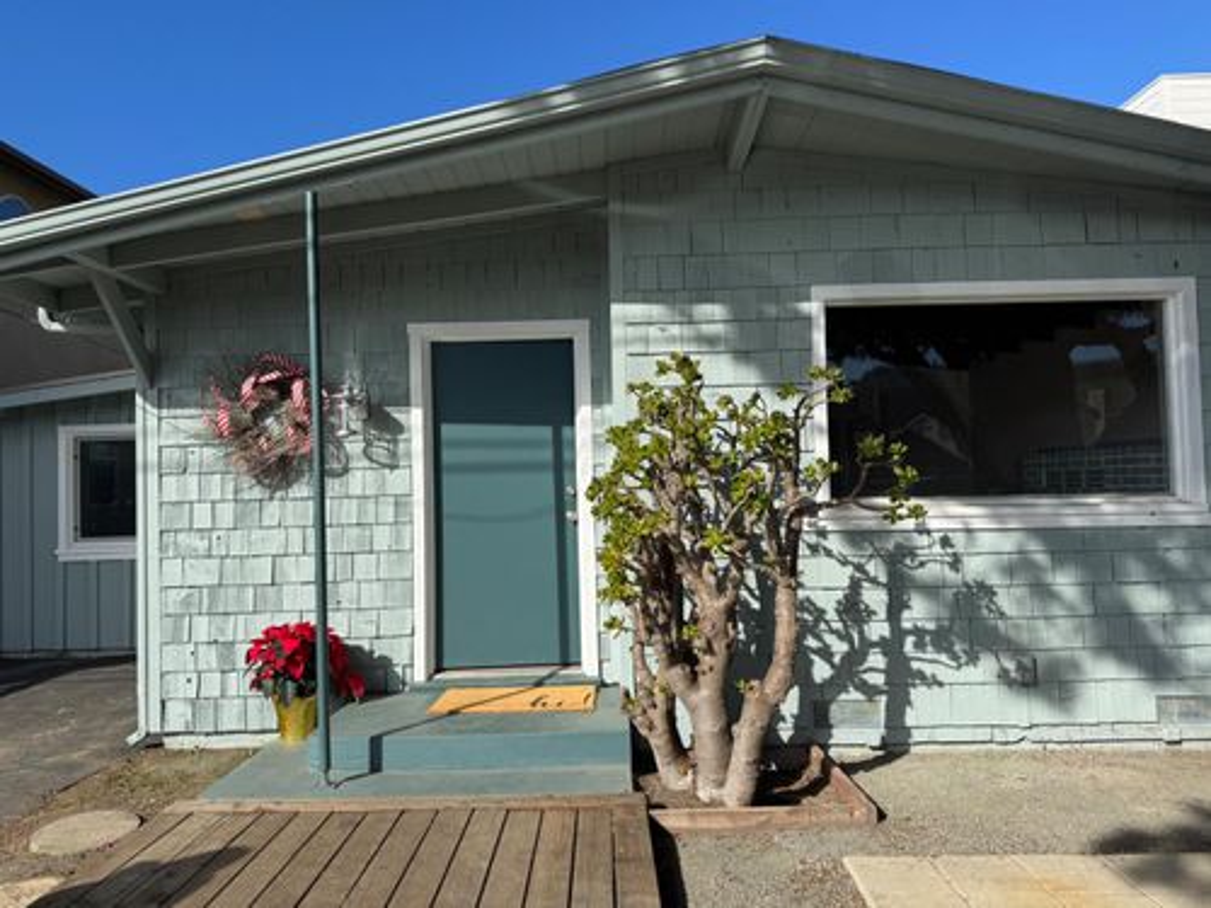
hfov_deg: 71.6
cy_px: 454
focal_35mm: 24
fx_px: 840
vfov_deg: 56.8
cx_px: 606
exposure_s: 1/4608
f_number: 1.78
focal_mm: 6.76
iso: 80
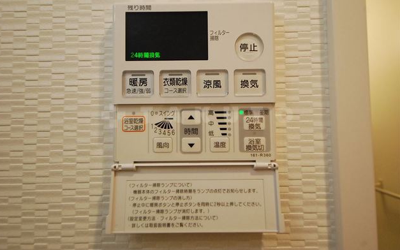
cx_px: 197
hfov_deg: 72.5
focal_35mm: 25
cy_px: 115
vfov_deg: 49.2
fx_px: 273
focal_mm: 16
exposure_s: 1/125
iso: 1600
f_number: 5.6
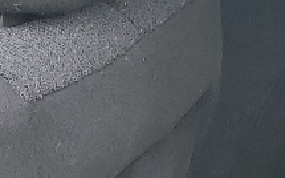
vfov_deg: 6.2
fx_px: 1591
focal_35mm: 205
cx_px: 830
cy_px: 364
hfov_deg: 8.6
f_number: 1.5
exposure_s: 1/161
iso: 50
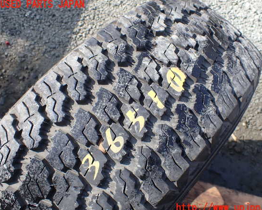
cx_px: 141
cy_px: 106
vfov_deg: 45.8
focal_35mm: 32
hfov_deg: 55.6
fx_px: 248
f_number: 3.2
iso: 100
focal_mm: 5.4
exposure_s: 1/400
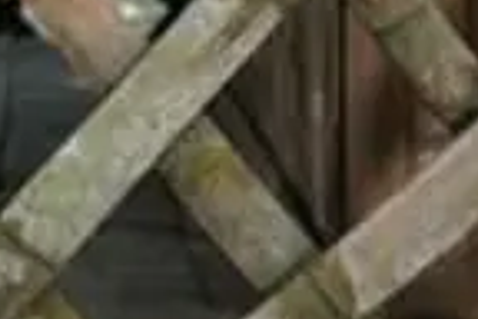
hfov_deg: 7.5
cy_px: 116
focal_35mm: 260
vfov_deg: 5.3
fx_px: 3452
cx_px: -598
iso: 800
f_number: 5.6
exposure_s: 1/160
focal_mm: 32
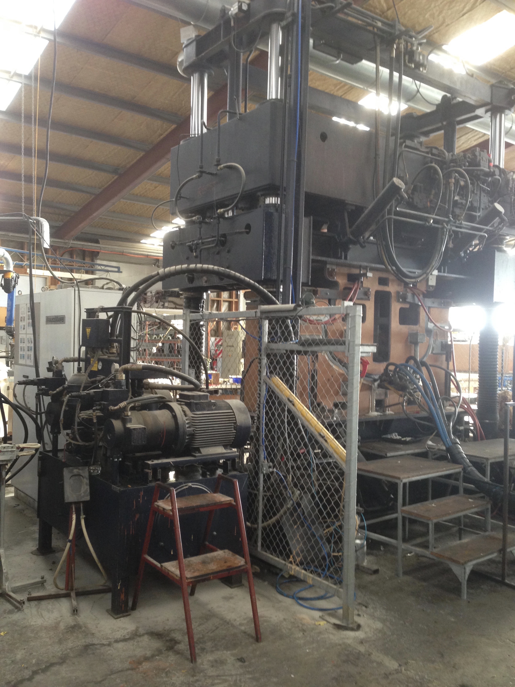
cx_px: 258
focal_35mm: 33
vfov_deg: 55.4
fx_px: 655
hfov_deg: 42.9
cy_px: 344
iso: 160
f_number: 2.4
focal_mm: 4.12
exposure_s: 1/20
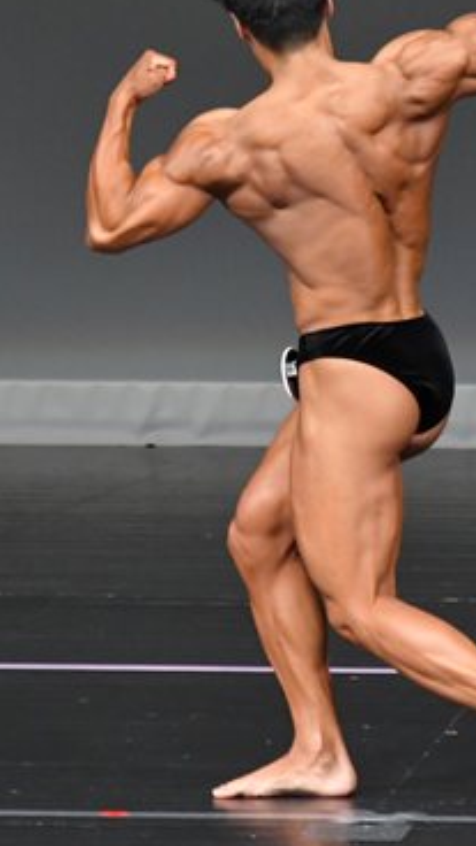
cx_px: 447
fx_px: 15595
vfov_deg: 3.1
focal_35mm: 695
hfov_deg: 1.7
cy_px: 269
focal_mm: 210
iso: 4000
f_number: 5.6
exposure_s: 1/400
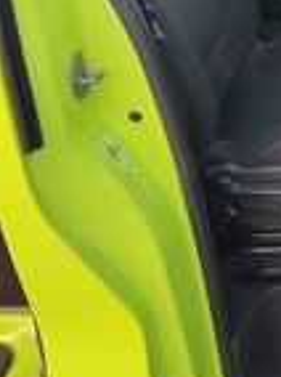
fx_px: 706
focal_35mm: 65
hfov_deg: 20.1
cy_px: 56
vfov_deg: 29.0
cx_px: 395
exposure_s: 1/50
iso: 100
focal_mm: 6.19
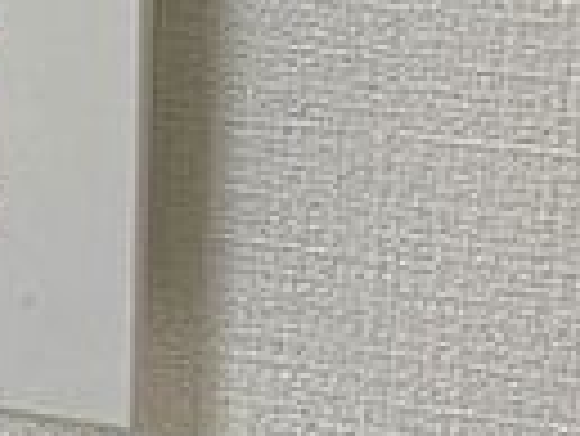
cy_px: -256
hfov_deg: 15.0
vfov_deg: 11.6
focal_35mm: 121
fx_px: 2029
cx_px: -297
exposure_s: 1/120
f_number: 1.8
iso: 125
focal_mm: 4.25
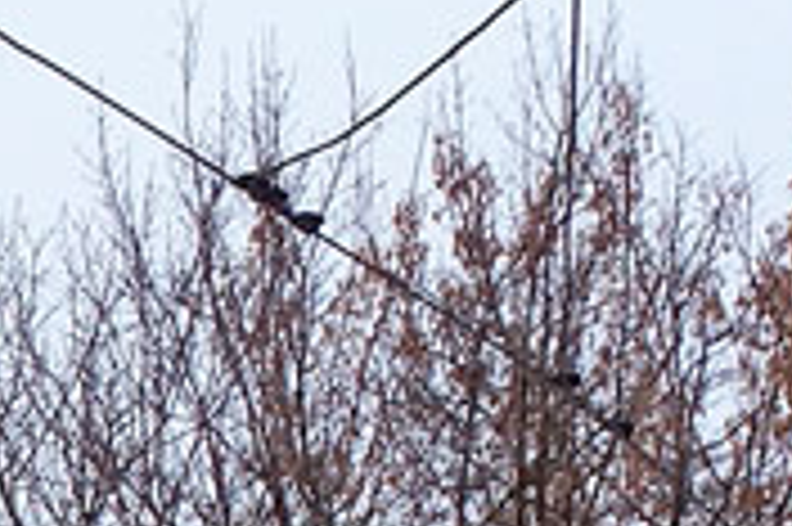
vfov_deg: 4.5
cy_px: 1556
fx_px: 6462
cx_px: -1300
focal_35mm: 294
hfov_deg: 6.6
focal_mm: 15.82
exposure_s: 1/500
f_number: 4.5
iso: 125
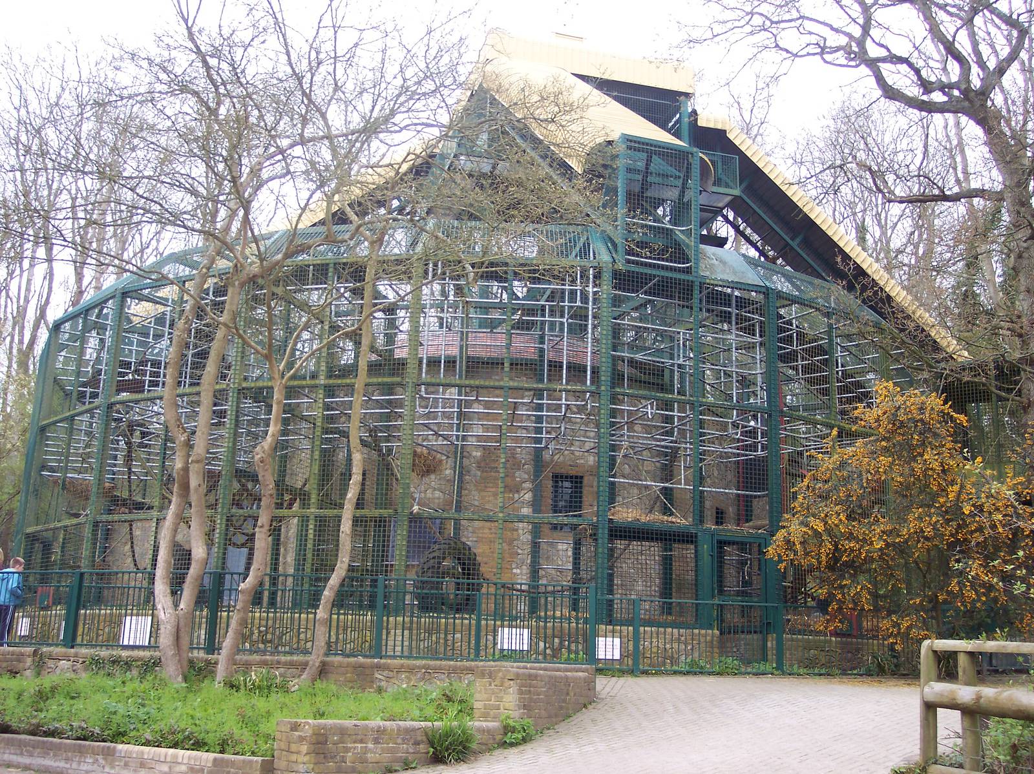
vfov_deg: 37.7
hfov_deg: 49.0
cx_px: 517
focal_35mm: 38
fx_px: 1134
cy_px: 387
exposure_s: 1/350
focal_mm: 8
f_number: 2.8
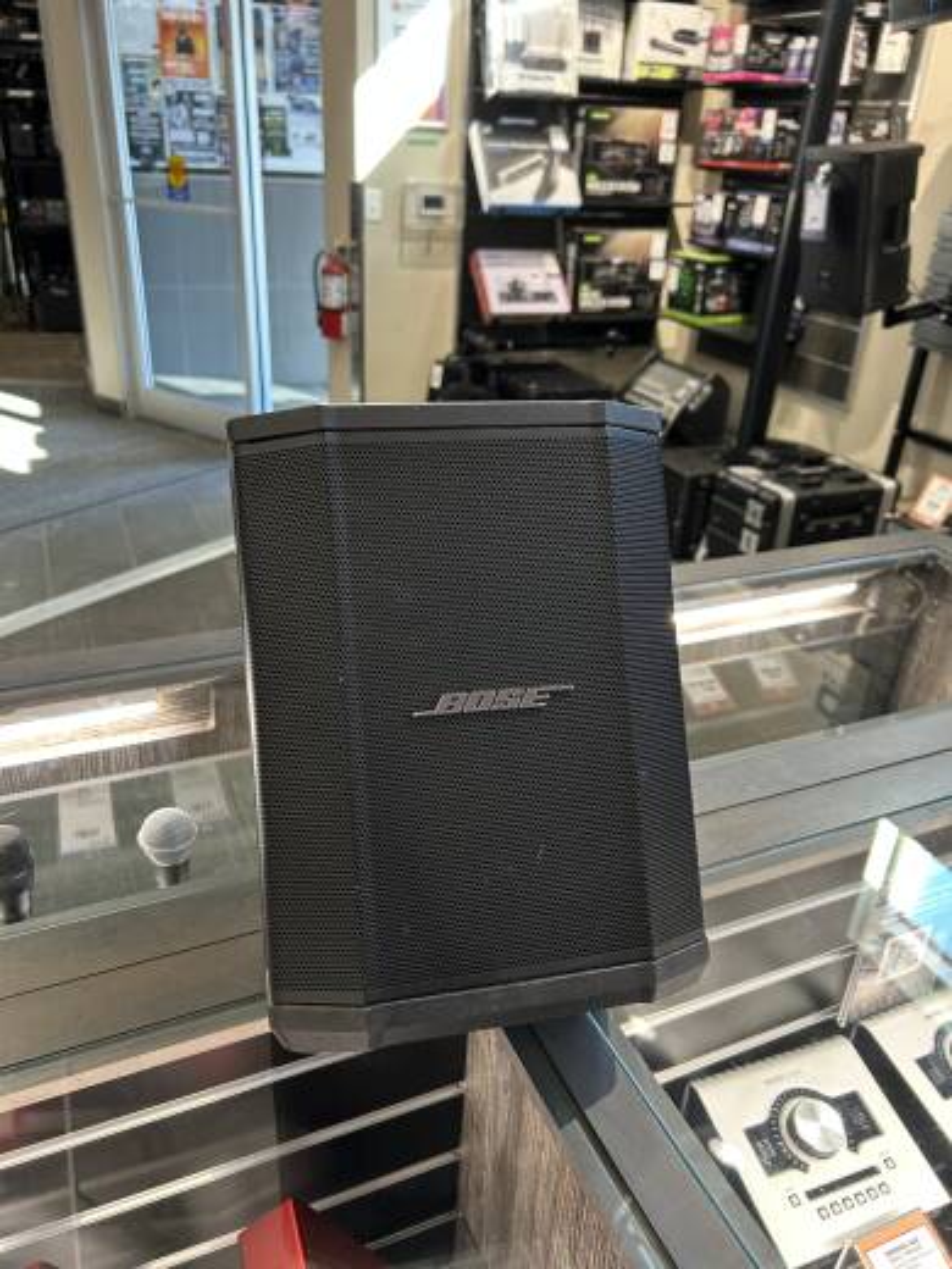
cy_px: 634
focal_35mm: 26
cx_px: 476
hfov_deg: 53.1
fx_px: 953
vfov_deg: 67.3
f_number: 1.5
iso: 125
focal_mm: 5.7
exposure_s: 1/60
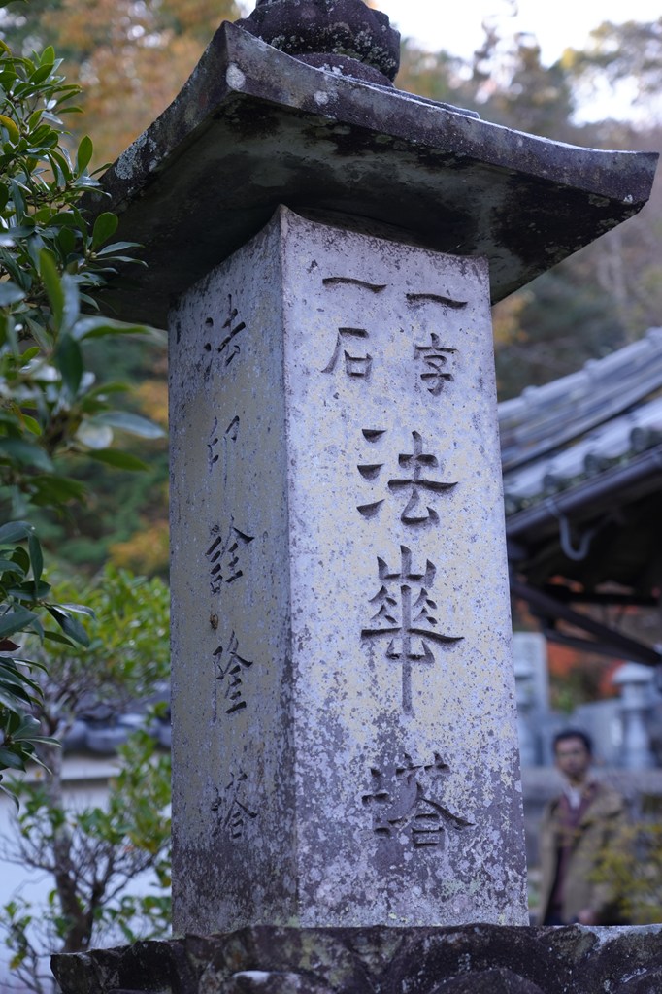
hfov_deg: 21.9
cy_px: 497
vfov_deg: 32.4
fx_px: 1711
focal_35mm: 62
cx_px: 331
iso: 320
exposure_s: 1/160
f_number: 4
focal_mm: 62
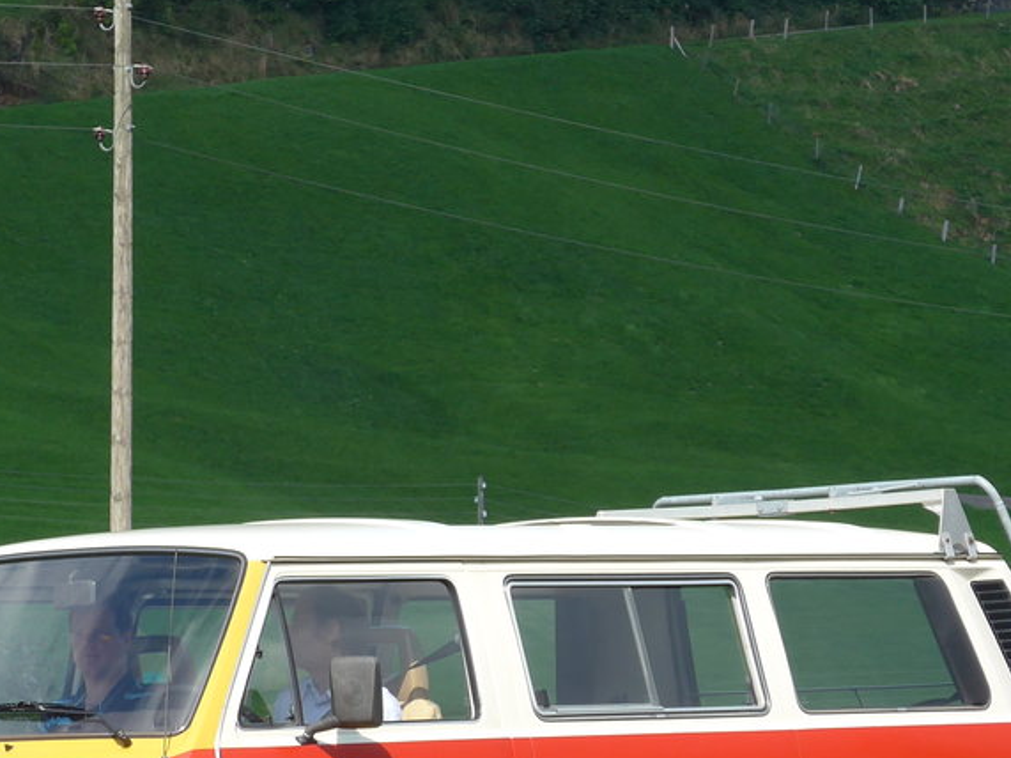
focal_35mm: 313
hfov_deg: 6.3
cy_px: 533
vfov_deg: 4.7
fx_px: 9140
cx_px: 402
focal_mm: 28.9
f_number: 5.5
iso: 80
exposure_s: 1/250
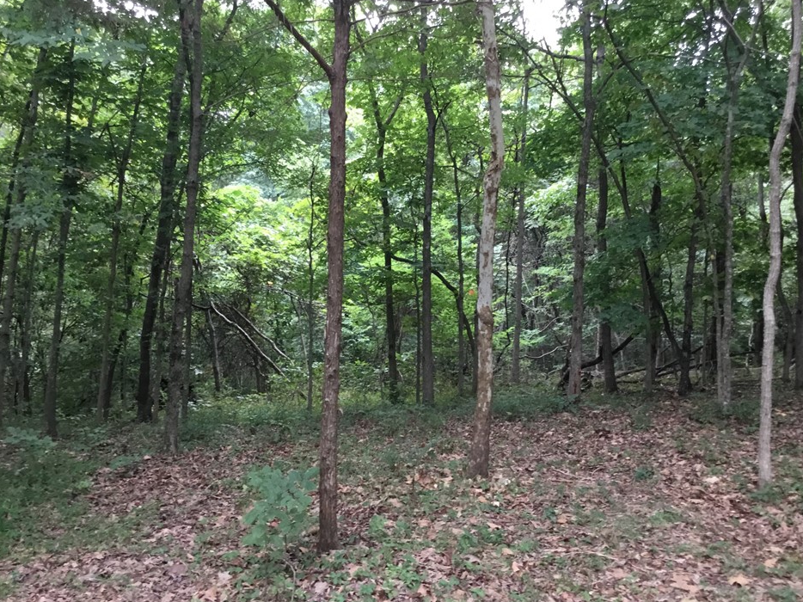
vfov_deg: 41.8
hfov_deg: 54.0
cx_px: 411
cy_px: 296
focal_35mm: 34
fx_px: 789
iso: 80
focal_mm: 3.3
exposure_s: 1/30
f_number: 2.4
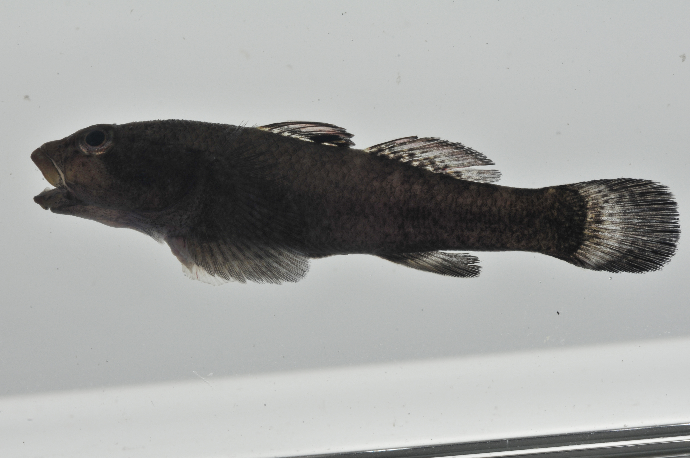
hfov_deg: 13.1
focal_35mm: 158
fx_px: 3015
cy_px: 229
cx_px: 345
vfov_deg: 8.7
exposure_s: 1/60
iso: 200
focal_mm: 105
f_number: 25
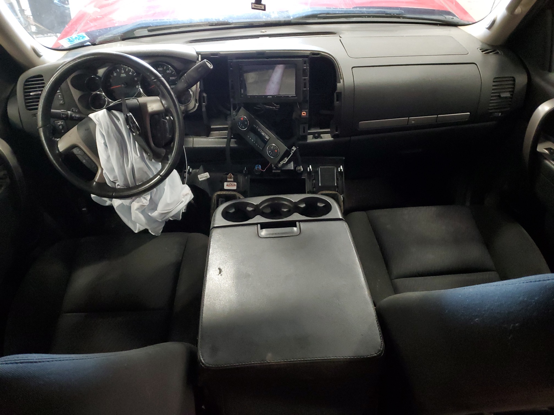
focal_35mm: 26
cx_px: 277
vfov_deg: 53.1
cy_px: 208
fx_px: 416
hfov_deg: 67.3
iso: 347
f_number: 1.5
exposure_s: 1/15
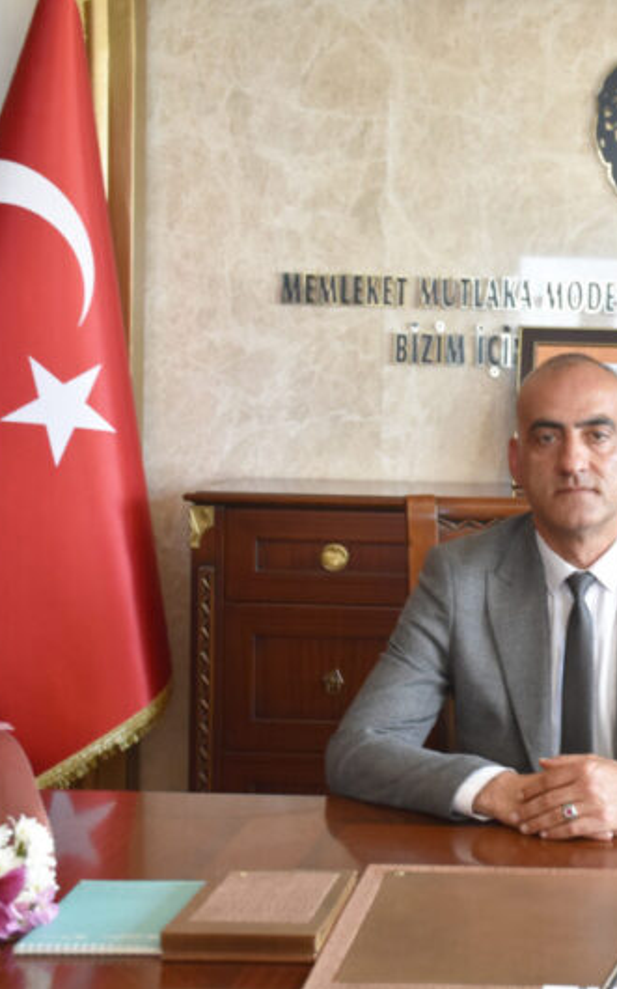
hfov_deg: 20.9
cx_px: 613
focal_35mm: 60
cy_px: 495
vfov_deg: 34.0
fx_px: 1615
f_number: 4.5
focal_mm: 26
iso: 800
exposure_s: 1/100
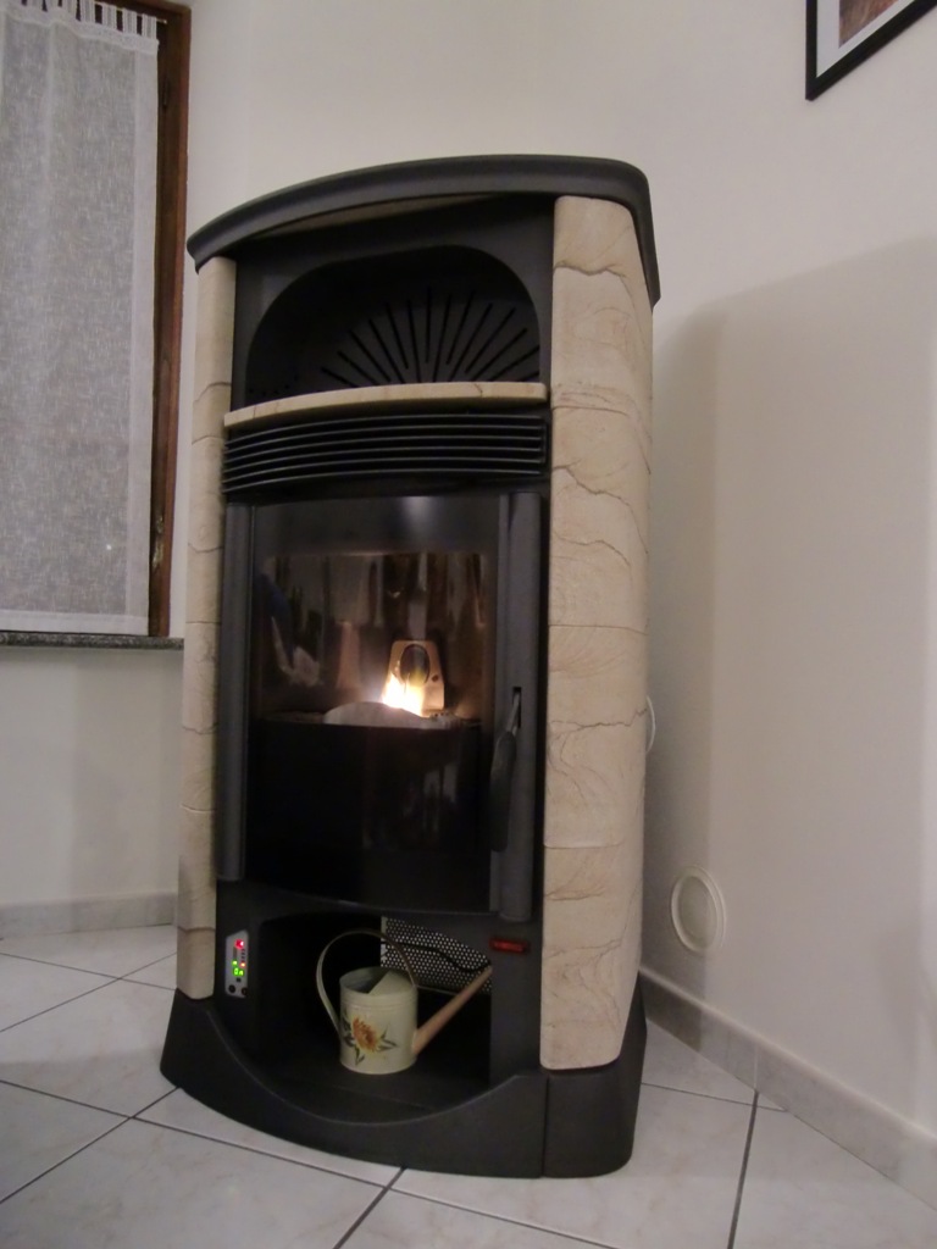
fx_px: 866
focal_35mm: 24
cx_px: 468
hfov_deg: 56.8
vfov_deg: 71.6
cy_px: 624
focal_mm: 4.3
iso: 400
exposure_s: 1/8
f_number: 3.2
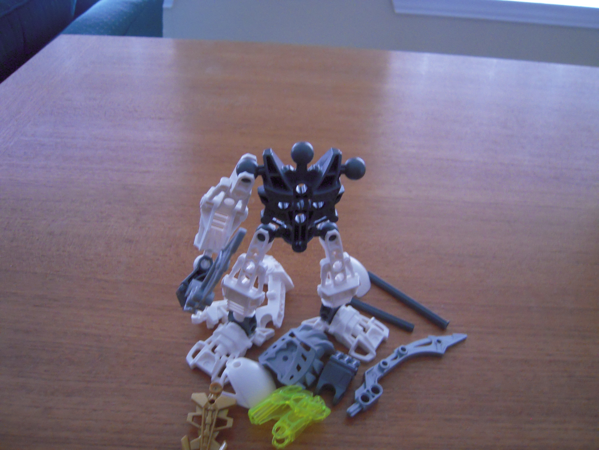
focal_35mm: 28
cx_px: 300
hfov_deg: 63.4
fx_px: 485
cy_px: 225
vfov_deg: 49.7
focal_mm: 5
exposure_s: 1/8
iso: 640
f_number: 2.7
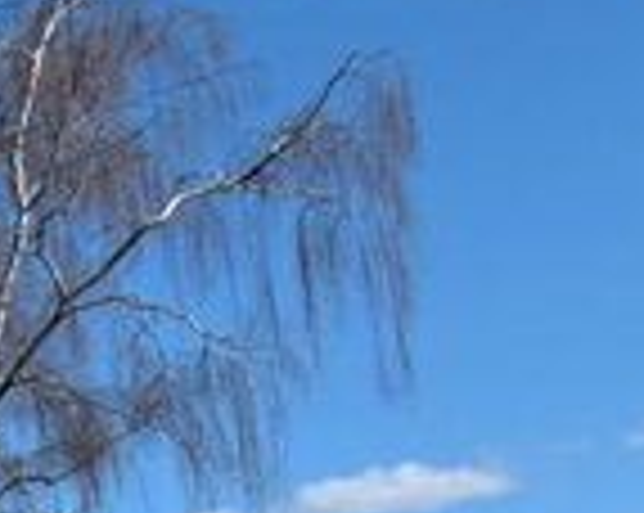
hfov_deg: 16.0
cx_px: -833
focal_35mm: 69
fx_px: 1313
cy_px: 556
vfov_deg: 21.1
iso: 800
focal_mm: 10
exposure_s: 1/1600
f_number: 8
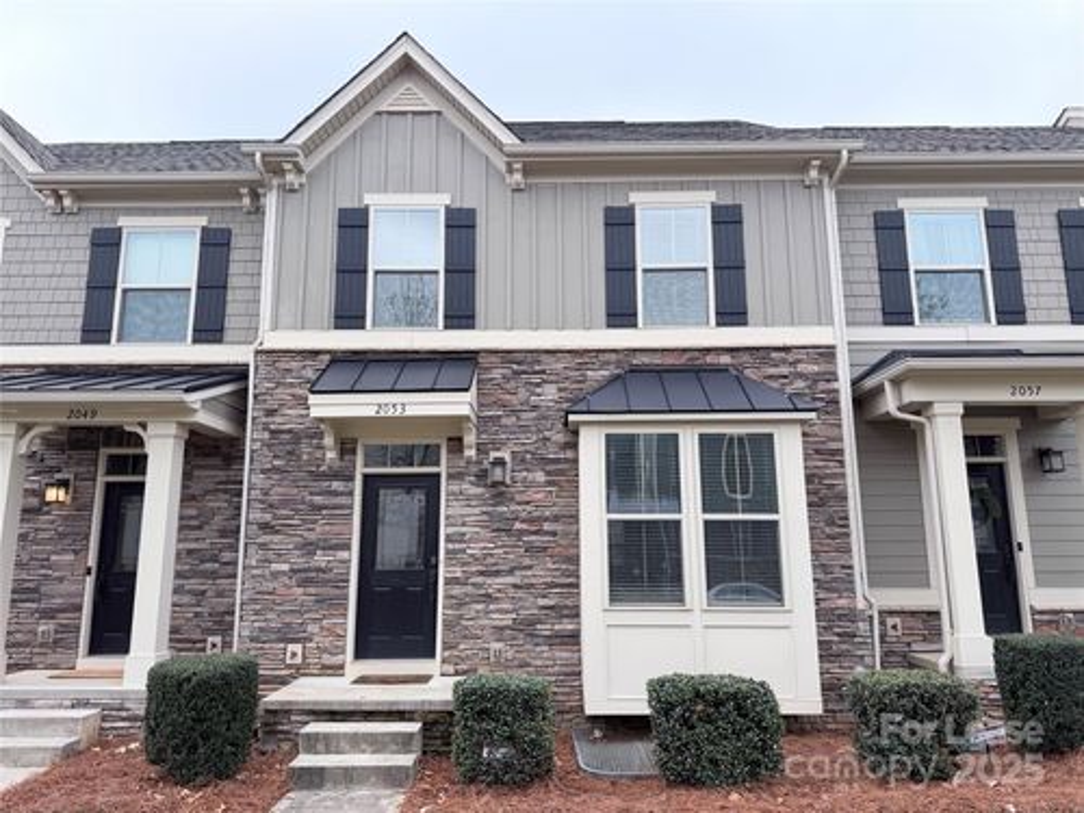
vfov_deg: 56.8
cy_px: 406
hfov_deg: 71.6
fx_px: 752
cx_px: 542
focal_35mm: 24
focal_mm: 6.76
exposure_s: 1/1032
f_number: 1.78
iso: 100
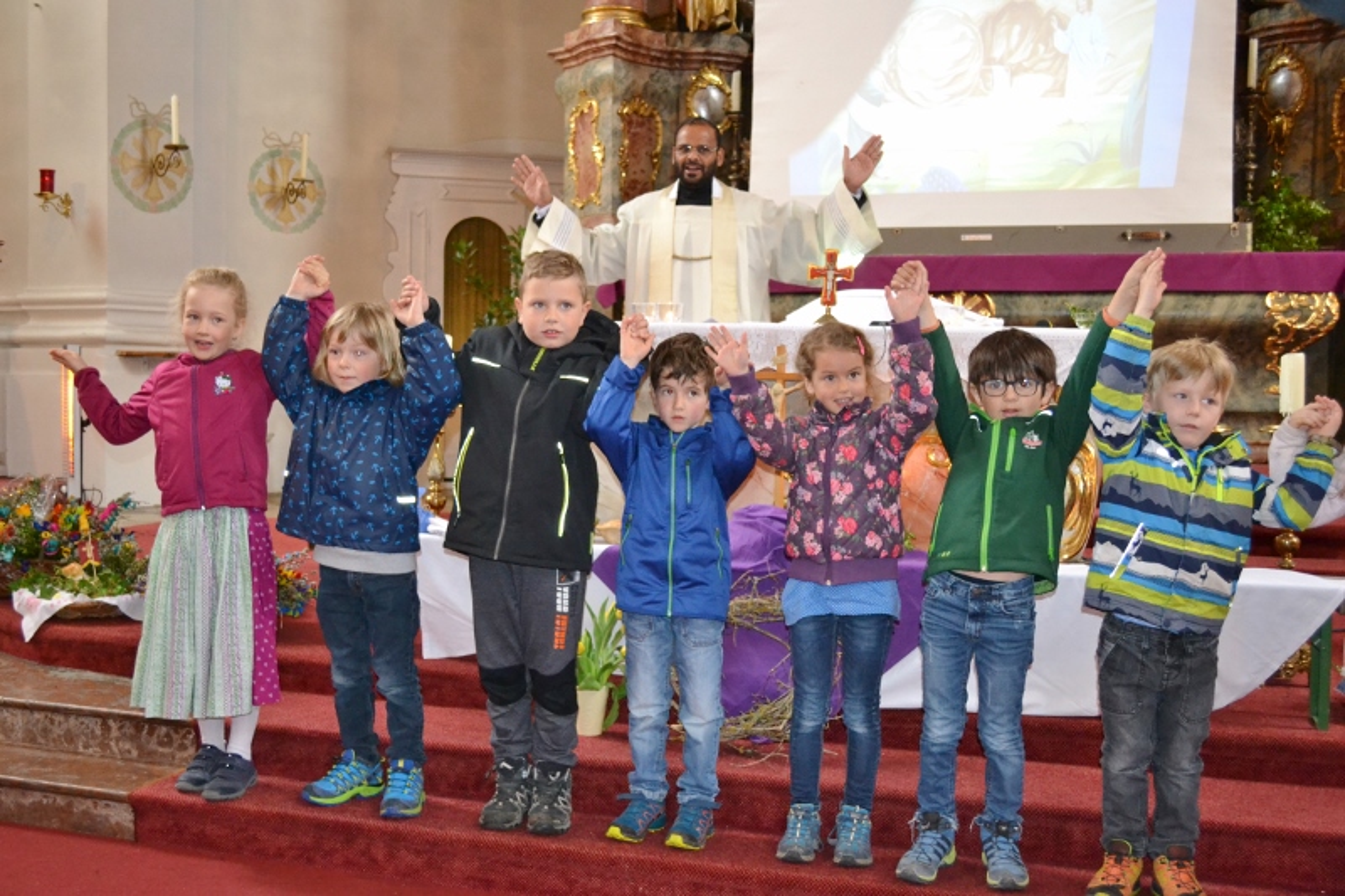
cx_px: 672
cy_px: 448
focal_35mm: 39
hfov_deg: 49.6
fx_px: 1457
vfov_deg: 34.2
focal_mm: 26
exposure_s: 1/60
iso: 2500
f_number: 4.2
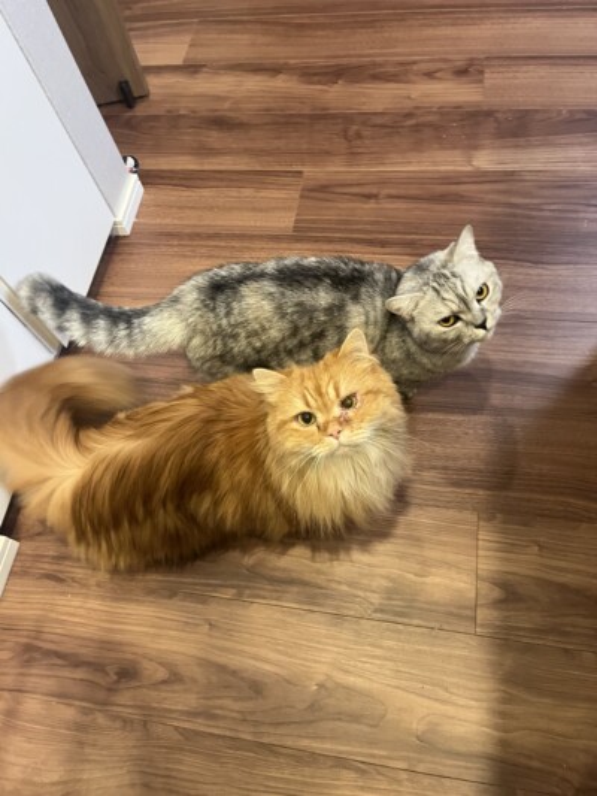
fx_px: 598
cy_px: 398
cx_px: 298
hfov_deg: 53.1
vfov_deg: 67.3
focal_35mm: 26
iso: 400
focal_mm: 5.1
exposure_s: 1/60
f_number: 1.6
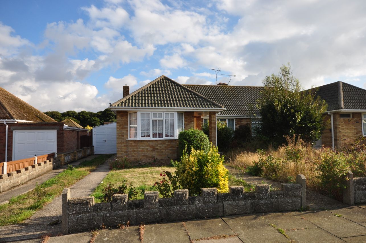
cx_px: 183
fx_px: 228
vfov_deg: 56.0
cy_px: 122
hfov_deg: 77.4
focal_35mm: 22
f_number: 10
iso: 320
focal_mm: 15
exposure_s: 1/250
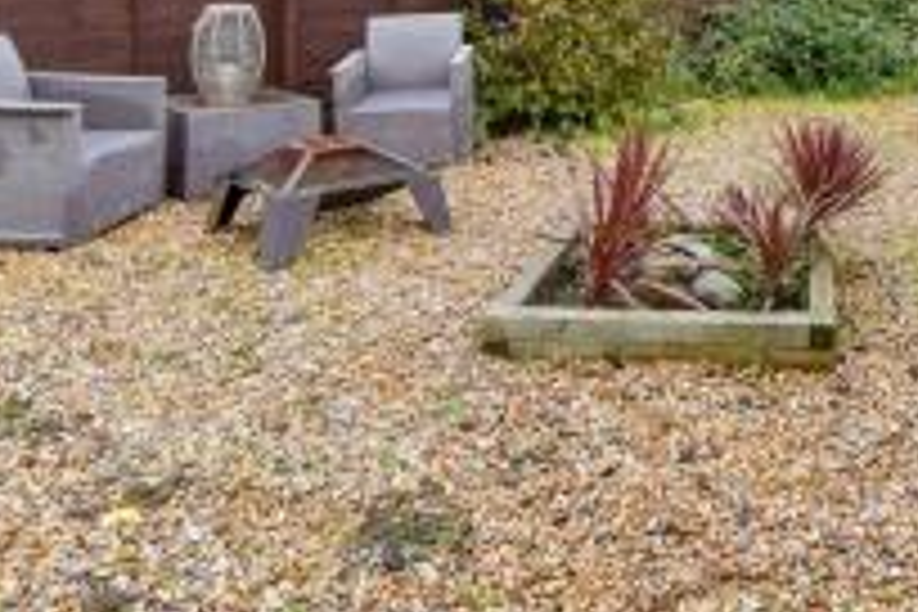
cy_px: -38
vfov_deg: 33.6
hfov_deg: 49.4
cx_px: 801
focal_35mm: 35
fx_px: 892
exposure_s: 1/80
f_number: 8
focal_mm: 10
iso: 160
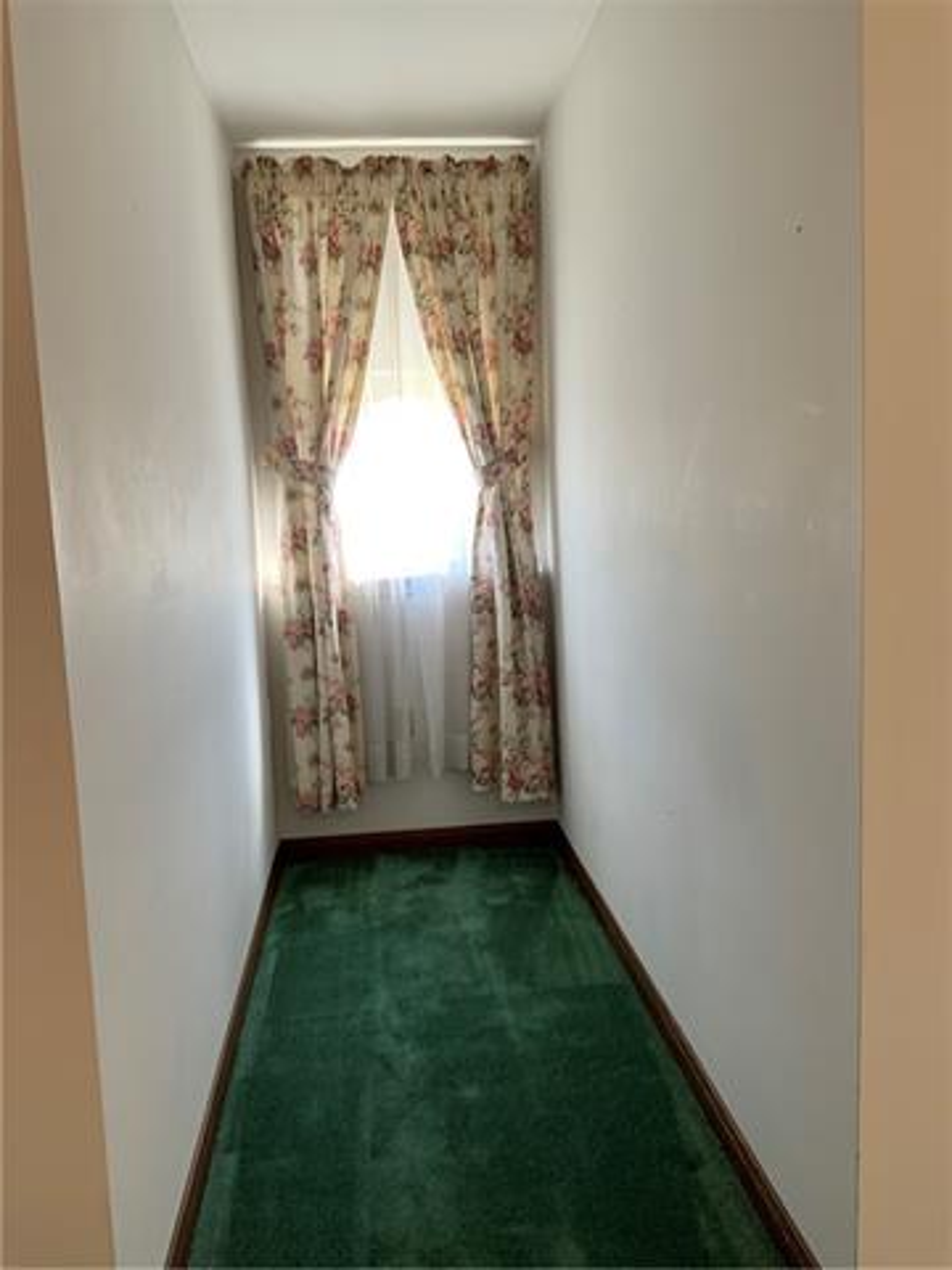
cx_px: 476
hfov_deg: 48.2
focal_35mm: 29
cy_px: 635
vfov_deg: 61.7
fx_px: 1063
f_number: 1.8
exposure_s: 1/60
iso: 64
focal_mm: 3
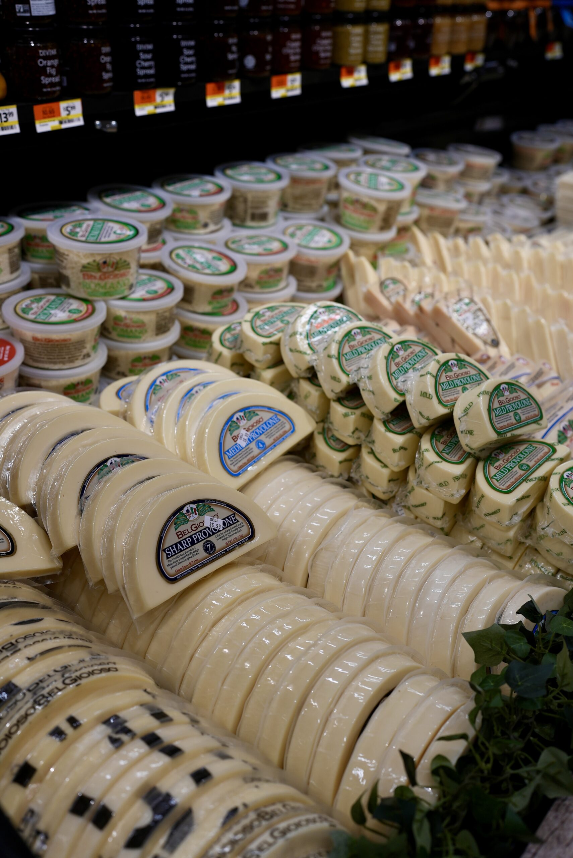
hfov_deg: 37.9
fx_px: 834
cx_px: 286
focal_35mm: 35
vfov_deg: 54.4
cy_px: 429
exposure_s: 1/250
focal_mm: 35
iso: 200
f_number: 3.5
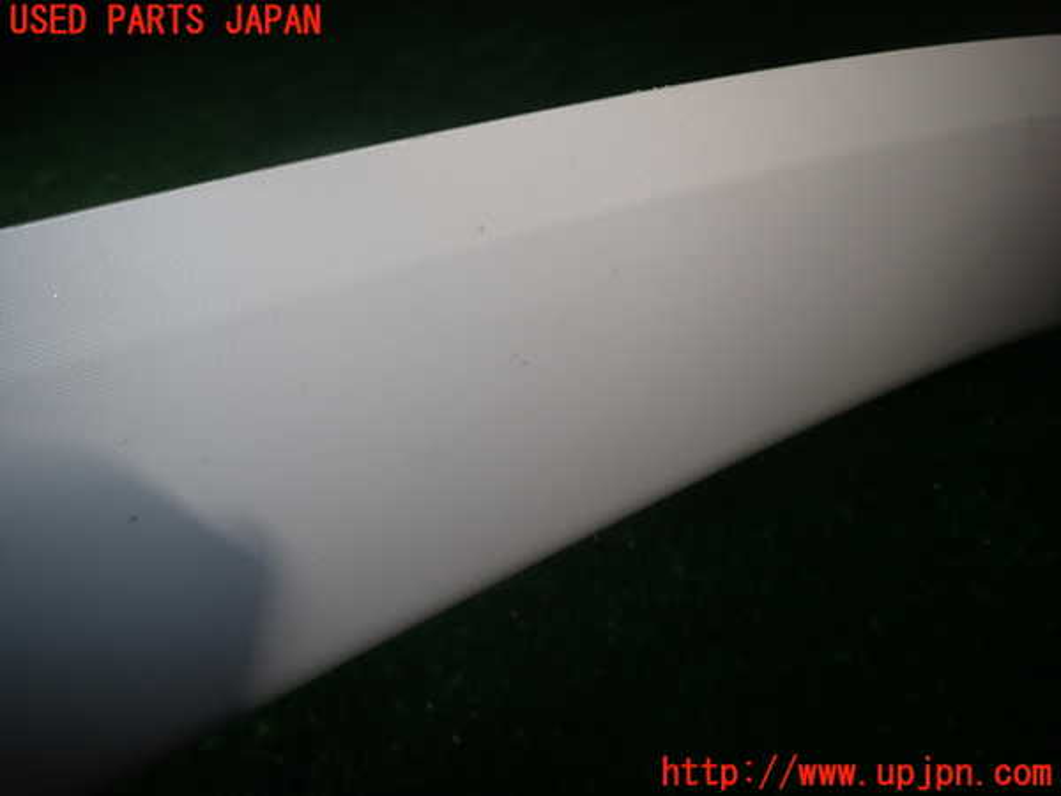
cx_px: 530
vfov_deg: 54.9
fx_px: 766
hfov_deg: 69.4
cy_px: 398
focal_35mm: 25
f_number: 5.6
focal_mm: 4.5
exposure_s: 1/30
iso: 100
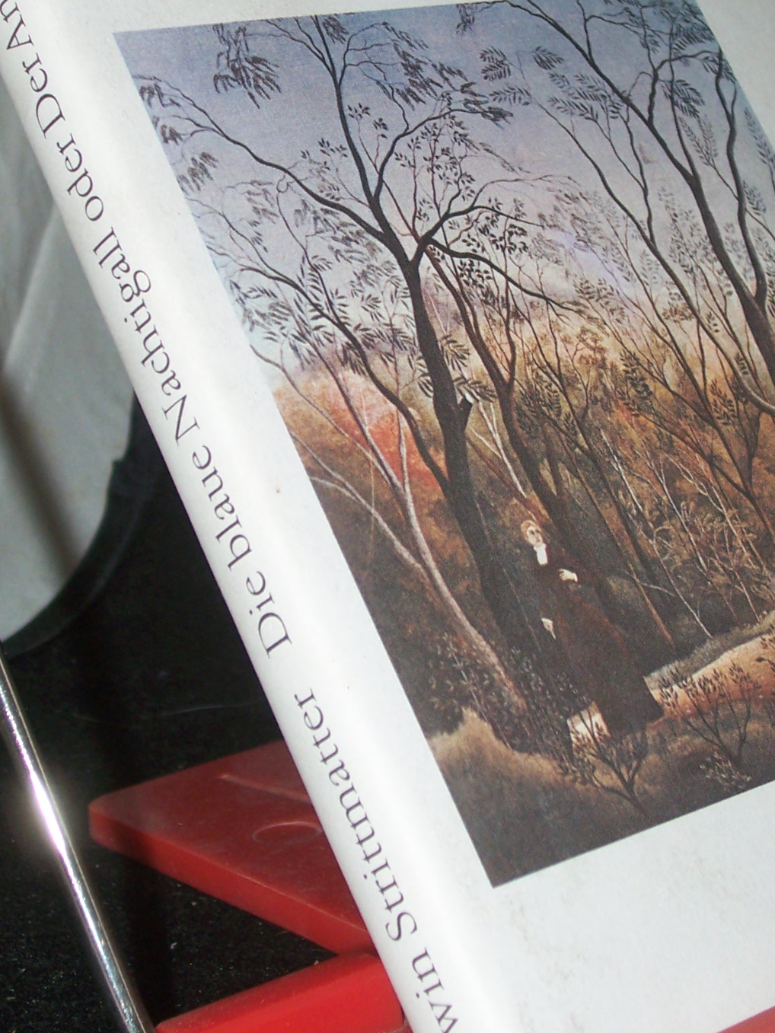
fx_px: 2686
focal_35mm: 90
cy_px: 345
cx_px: 468
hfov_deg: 16.4
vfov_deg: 21.7
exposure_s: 1/80
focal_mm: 8.7
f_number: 3.2
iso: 80
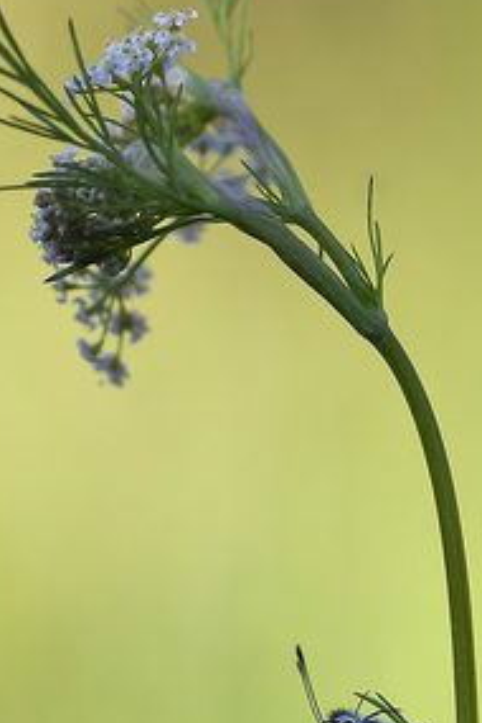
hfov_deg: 4.1
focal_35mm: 332
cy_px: 563
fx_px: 6668
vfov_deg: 6.2
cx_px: 238
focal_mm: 105
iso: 500
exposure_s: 1/800
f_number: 5
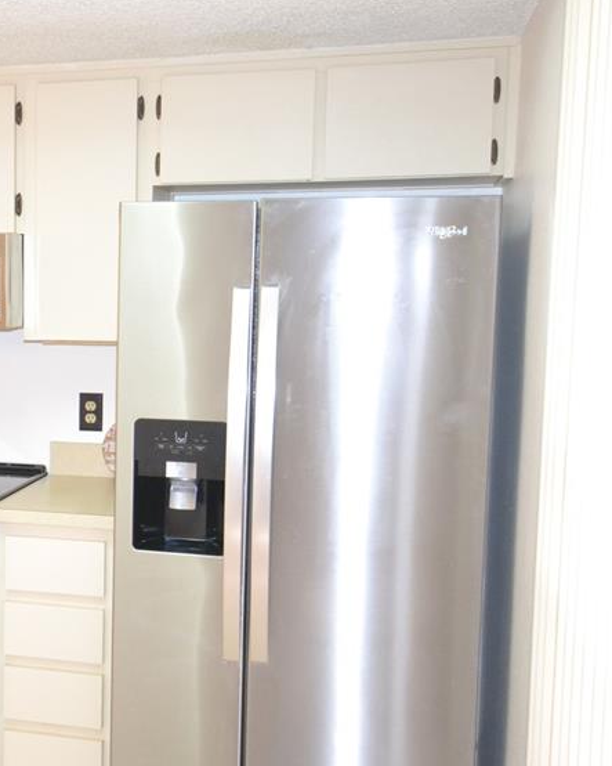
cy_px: 419
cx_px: 17
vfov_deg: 36.0
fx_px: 1178
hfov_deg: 27.6
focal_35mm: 52
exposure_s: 1/60
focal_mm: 20
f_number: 4.5
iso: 2200
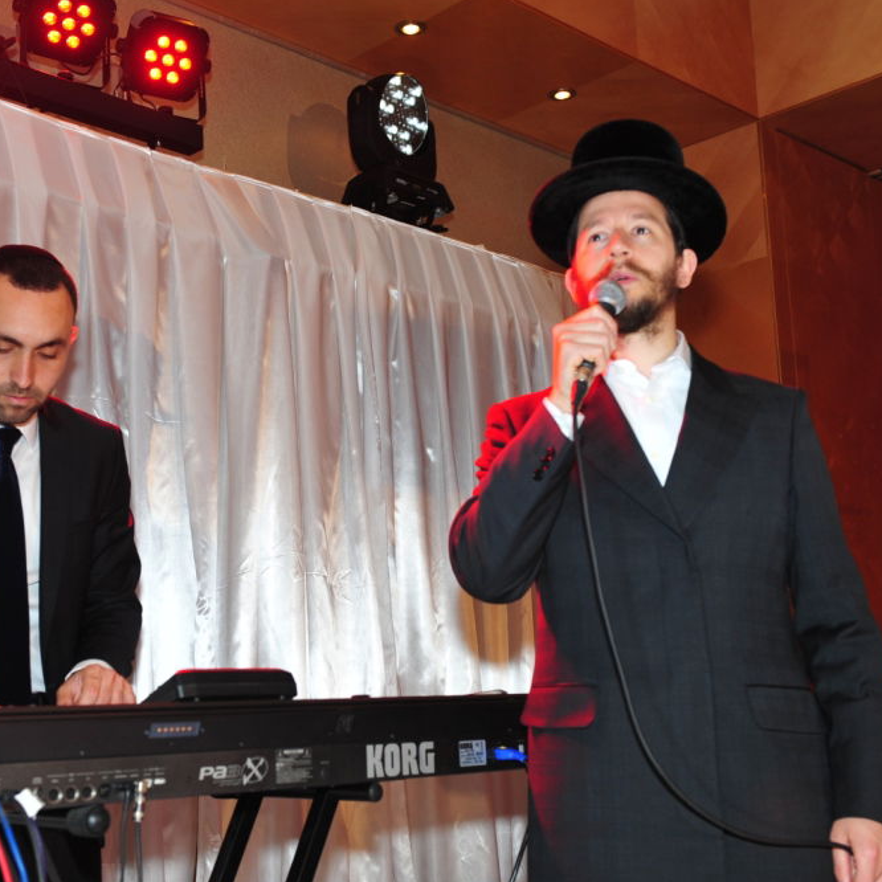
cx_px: 366
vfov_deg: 36.1
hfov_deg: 36.0
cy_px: 436
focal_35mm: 47
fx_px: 1355
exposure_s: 1/60
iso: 640
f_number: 4.5
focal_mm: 36
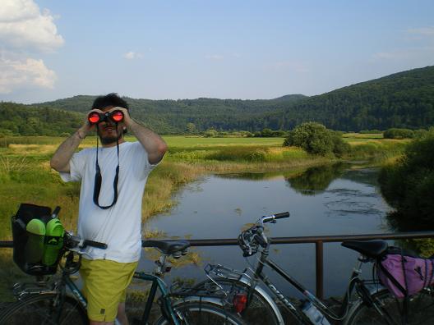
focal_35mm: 38
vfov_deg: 37.7
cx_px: 217
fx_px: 476
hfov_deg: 49.0
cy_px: 162
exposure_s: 1/250
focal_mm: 6.3
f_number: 4.6
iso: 64
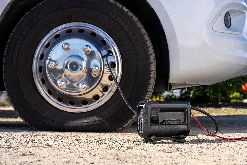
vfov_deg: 19.5
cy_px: 82
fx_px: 480
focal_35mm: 70
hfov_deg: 28.8
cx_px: 124
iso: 125
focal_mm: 70
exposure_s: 1/200
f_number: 8
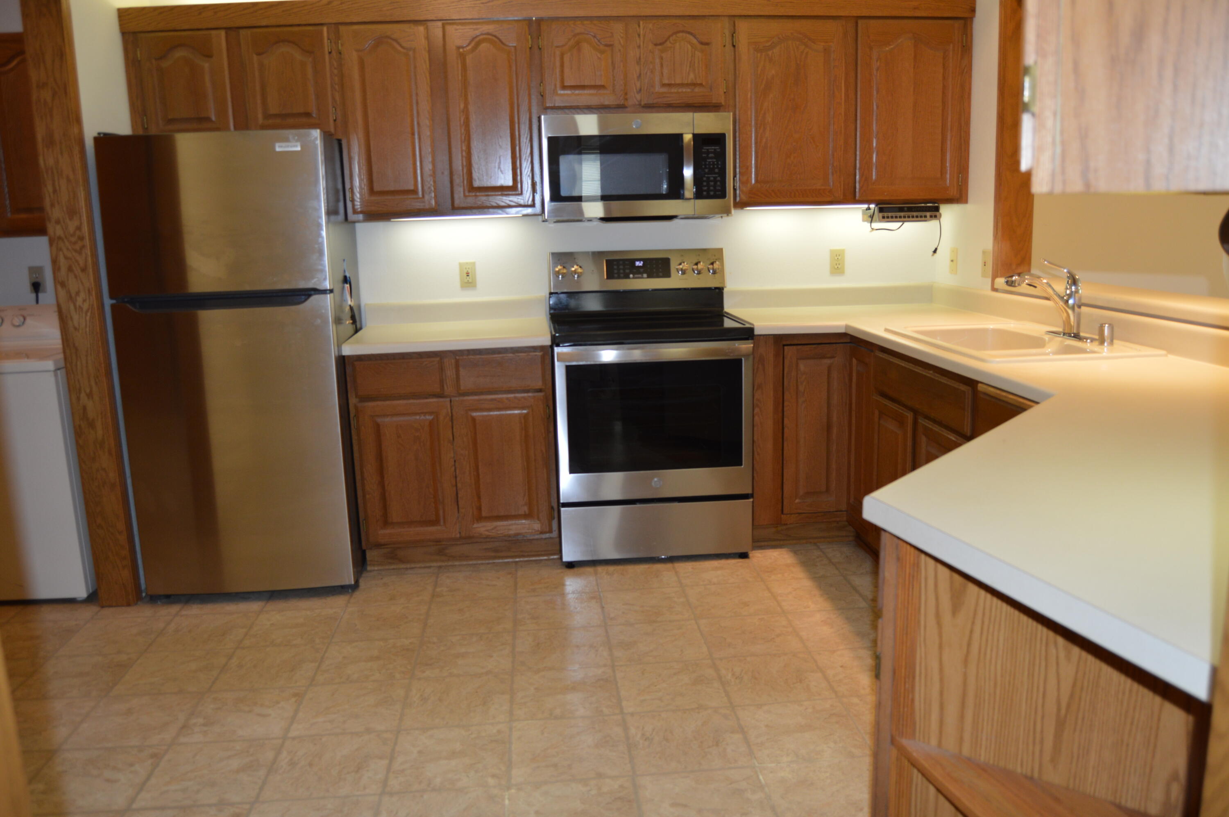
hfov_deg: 67.4
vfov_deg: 47.8
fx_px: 921
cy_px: 408
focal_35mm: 27
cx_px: 614
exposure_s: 1/60
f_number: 3.5
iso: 400
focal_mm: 18
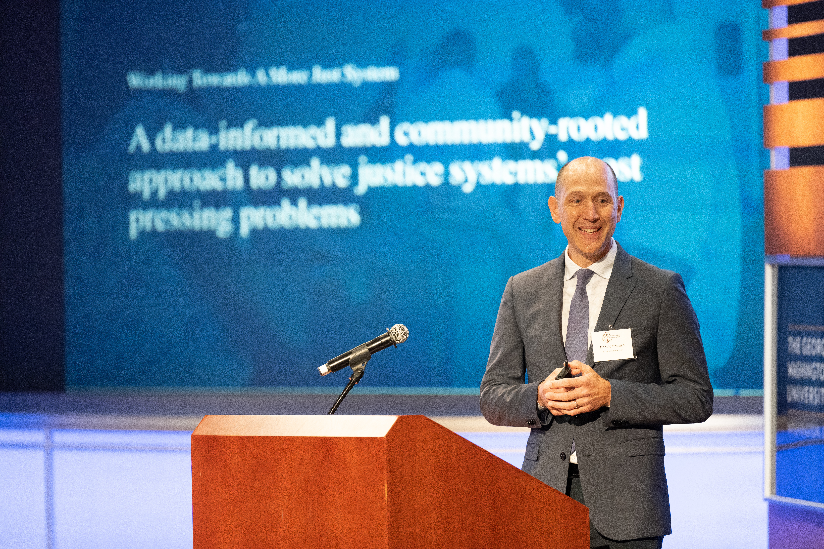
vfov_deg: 6.9
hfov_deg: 10.3
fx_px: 4577
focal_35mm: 200
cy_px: 274
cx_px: 412
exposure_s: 1/160
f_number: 3.2
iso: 5000
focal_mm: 200
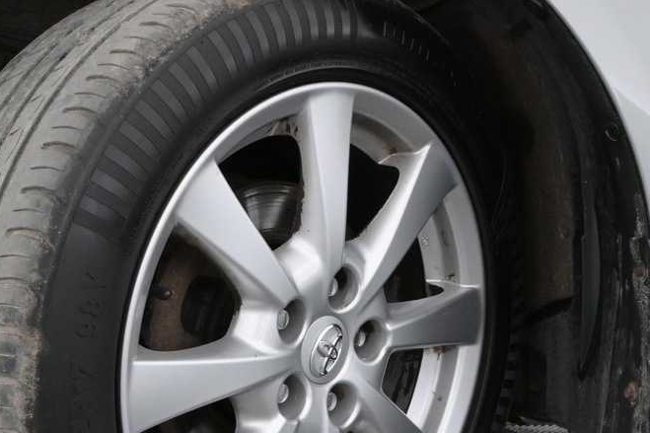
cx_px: 234
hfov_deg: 33.7
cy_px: 326
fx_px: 1065
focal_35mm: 59
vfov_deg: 22.8
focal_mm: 16
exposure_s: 1/100
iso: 2500
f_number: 5
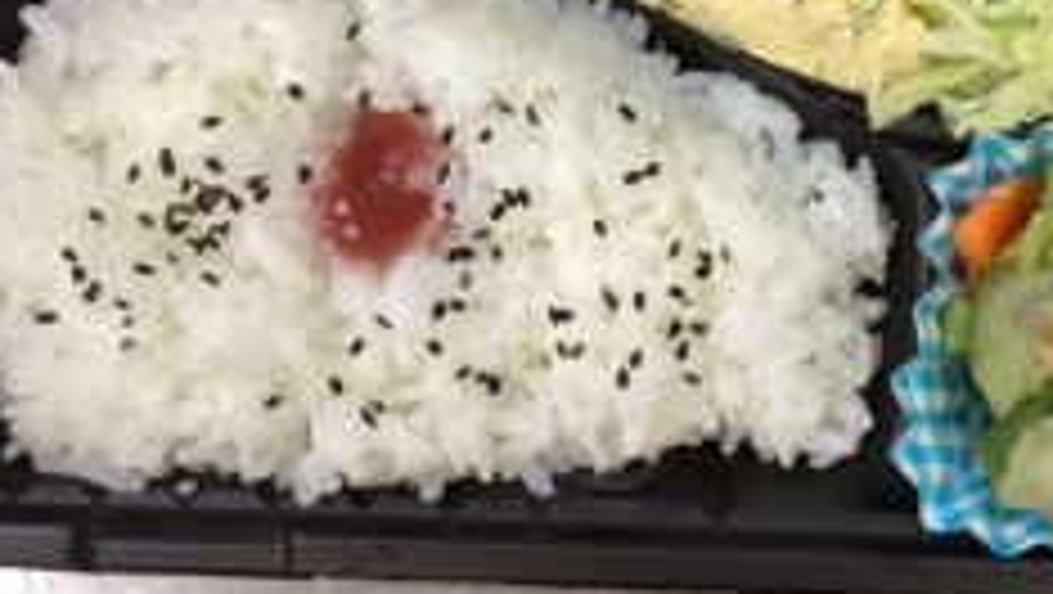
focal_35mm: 54
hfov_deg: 38.1
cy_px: 25
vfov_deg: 21.6
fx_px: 1509
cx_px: 682
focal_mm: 3.3
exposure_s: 1/60
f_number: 2.4
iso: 160
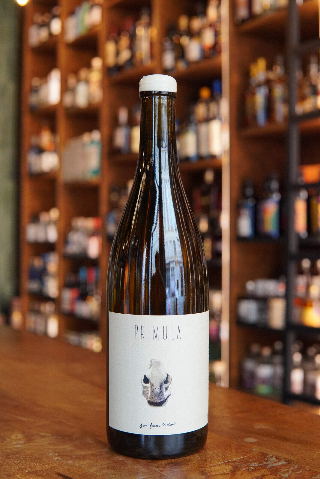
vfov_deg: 43.6
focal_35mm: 45
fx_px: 600
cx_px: 160
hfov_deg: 29.9
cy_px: 240
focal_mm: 30
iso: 1600
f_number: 4
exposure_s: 1/160
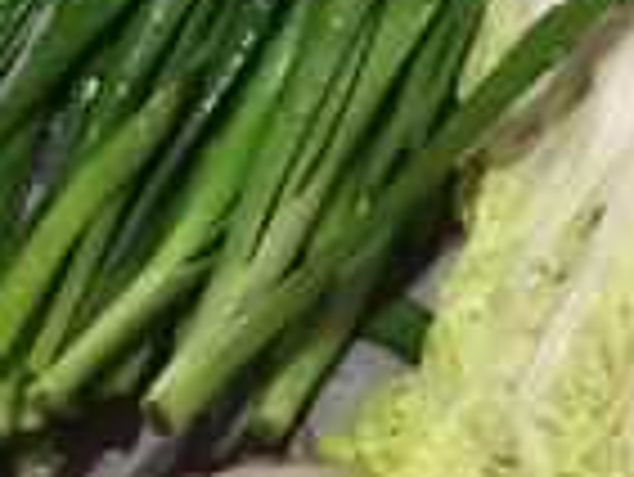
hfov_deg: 12.6
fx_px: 2640
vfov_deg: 10.2
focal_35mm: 144
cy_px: 466
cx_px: 1102
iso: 80
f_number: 2.2
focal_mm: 4.15
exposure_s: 1/17
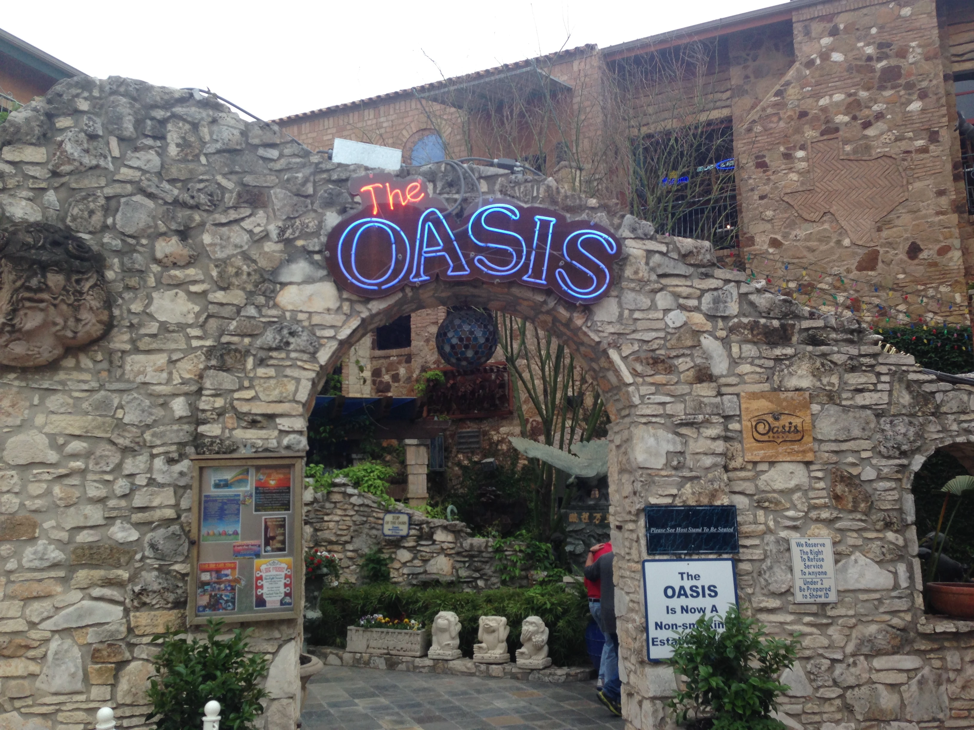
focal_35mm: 33
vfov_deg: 42.9
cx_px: 487
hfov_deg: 55.4
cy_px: 365
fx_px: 929
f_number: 2.4
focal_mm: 4.12
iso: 50
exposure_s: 1/293
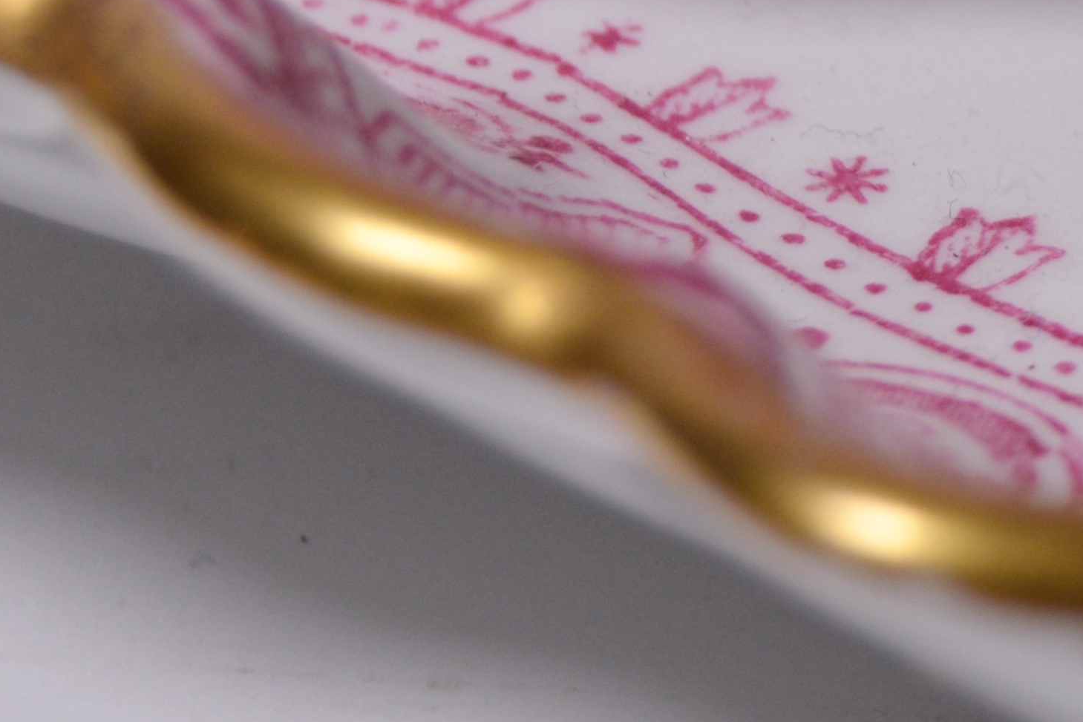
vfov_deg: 4.6
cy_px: -197
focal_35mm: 296
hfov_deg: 6.8
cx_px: 1808
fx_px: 8905
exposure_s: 1/160
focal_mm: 48
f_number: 6.3
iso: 200
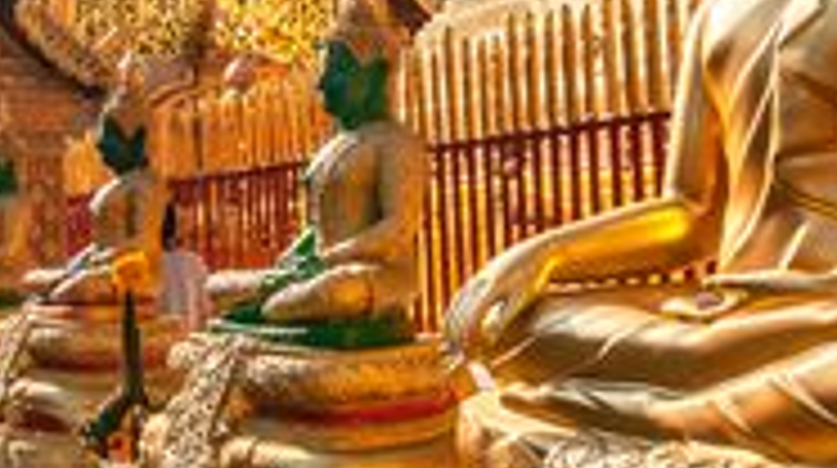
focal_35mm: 55
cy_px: -14
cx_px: 284
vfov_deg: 20.9
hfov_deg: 37.5
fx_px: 1219
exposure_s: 1/800
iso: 200
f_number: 7.1
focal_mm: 12
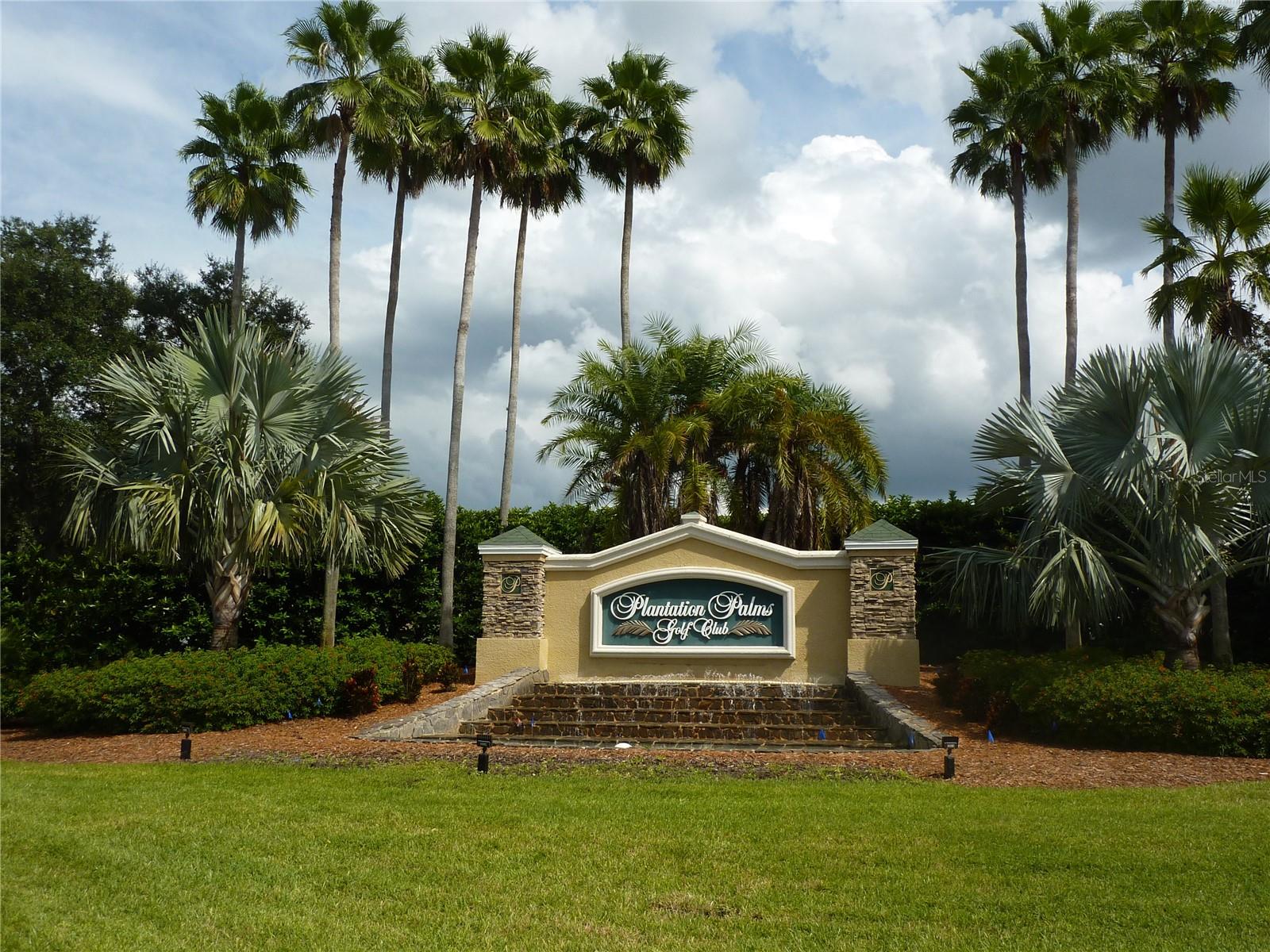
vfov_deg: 44.2
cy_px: 476
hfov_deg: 56.8
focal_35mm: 32
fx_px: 1174
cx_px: 635
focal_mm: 5.3
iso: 80
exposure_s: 1/500
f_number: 5
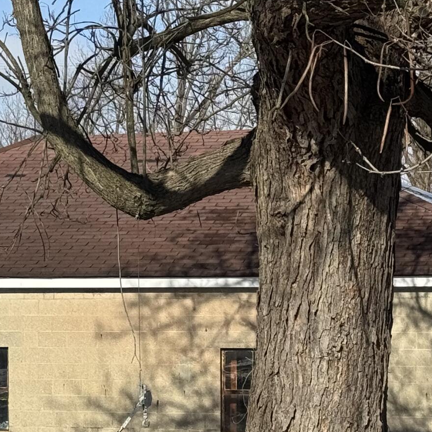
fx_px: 2033
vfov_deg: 12.1
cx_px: 132
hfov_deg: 12.1
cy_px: 340
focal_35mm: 144
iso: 64
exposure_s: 1/6410
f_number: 1.78
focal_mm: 6.76
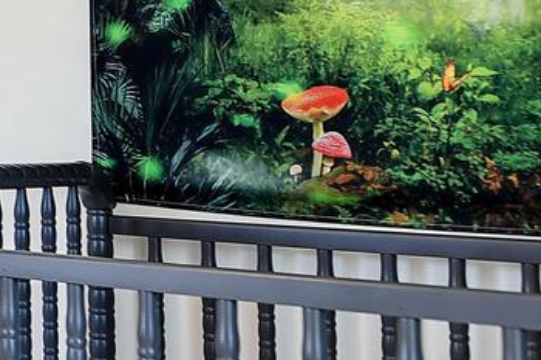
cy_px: 76
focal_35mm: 82
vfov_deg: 16.5
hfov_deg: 16.1
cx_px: -655
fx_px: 1232
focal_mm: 14
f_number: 4
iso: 200
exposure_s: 1/50
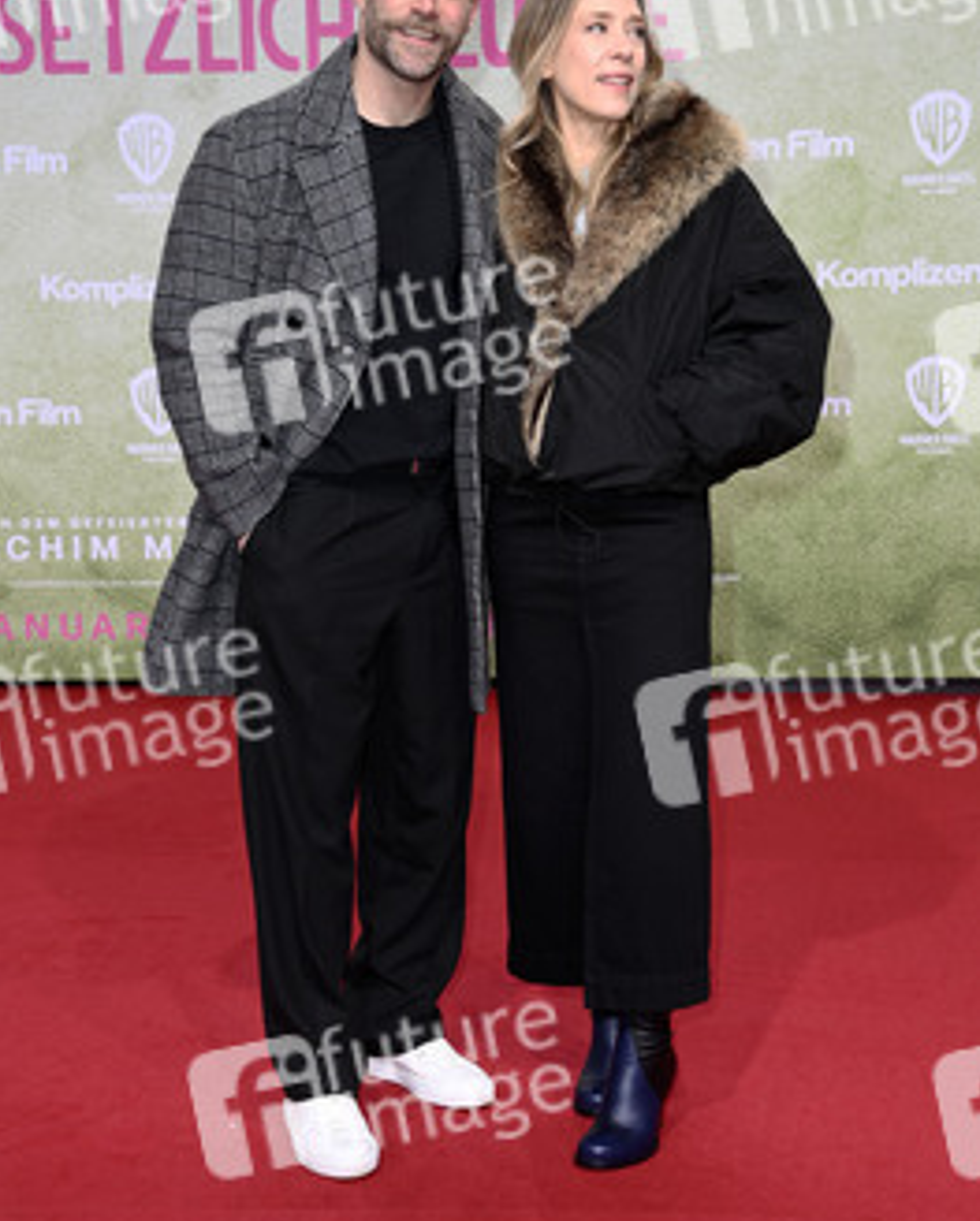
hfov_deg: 23.9
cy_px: 532
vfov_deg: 29.5
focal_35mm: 64
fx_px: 2317
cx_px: 488
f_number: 5.6
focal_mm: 56
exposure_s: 1/250
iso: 640
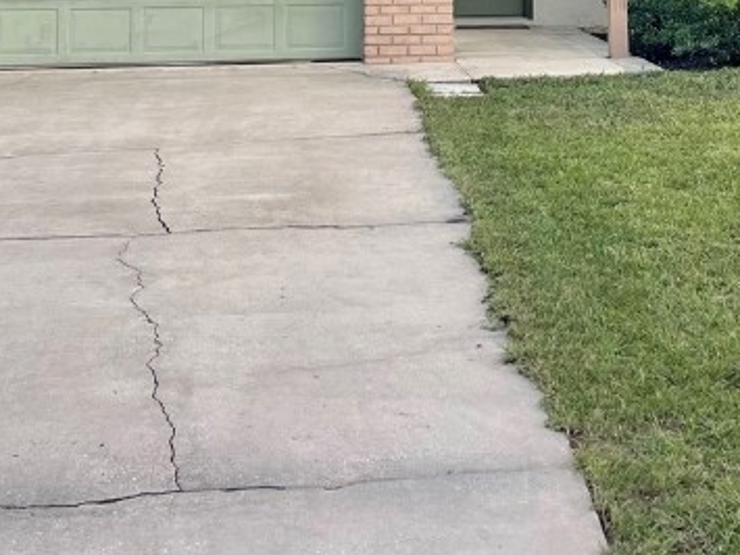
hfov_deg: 25.8
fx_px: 1603
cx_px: 527
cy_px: -192
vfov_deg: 18.1
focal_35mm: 75
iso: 32
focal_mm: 5.1
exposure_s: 1/786
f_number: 1.6
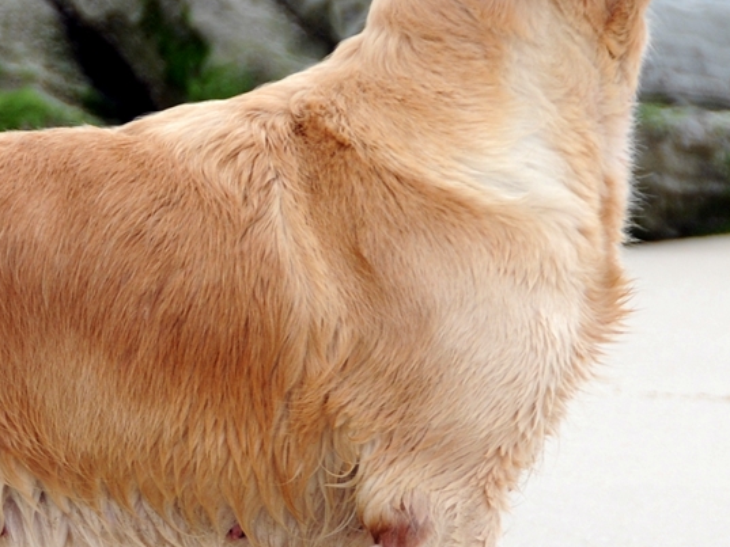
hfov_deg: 4.7
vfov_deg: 3.5
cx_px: 105
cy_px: 318
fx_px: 8951
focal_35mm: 424
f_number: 6.3
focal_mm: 105
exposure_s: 1/160
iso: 200
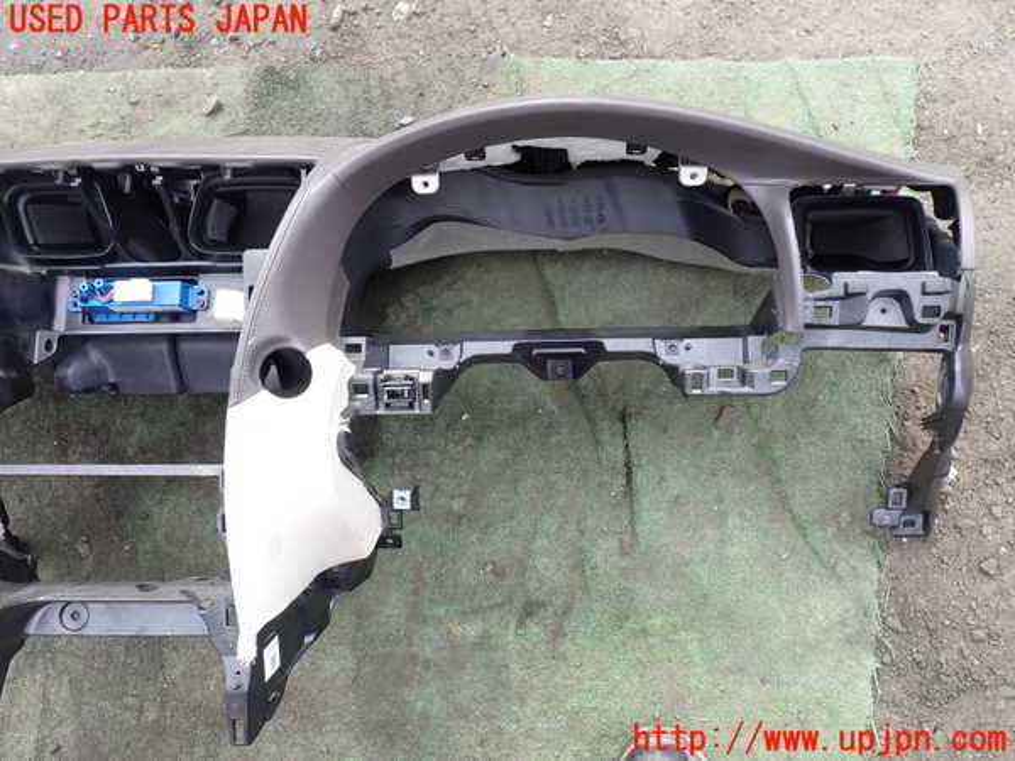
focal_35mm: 30
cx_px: 508
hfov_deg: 60.0
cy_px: 380
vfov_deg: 46.8
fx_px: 880
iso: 100
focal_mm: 5.4
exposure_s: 1/125
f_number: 3.2
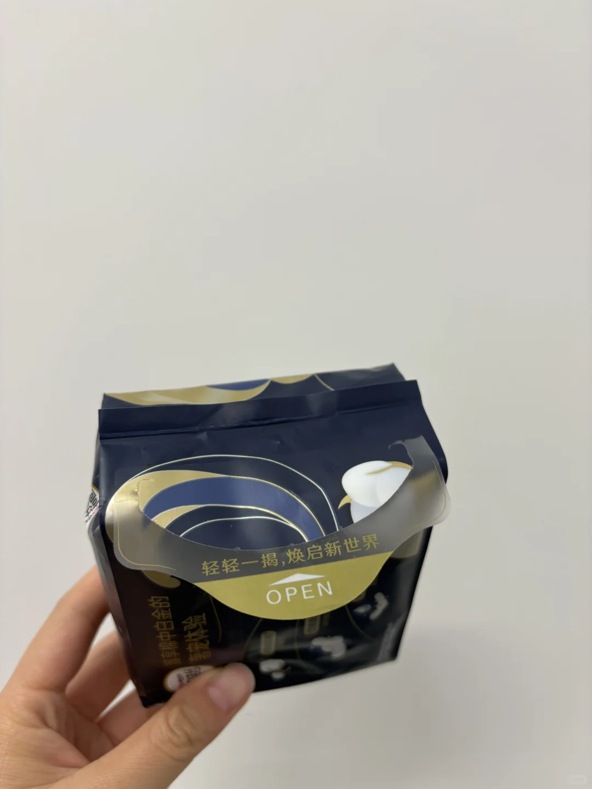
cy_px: 394
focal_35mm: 26
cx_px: 296
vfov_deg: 67.3
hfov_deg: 53.1
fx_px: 593
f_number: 1.6
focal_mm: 5.96
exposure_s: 1/50
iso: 64
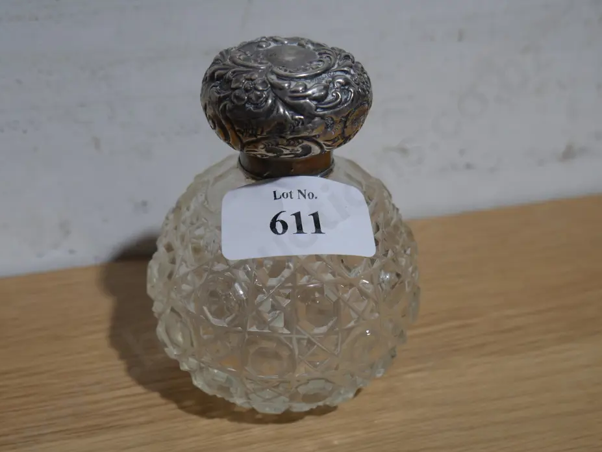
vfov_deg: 27.5
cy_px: 249
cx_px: 281
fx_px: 922
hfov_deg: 36.1
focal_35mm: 53
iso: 320
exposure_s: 1/60
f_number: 5.2
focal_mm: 24
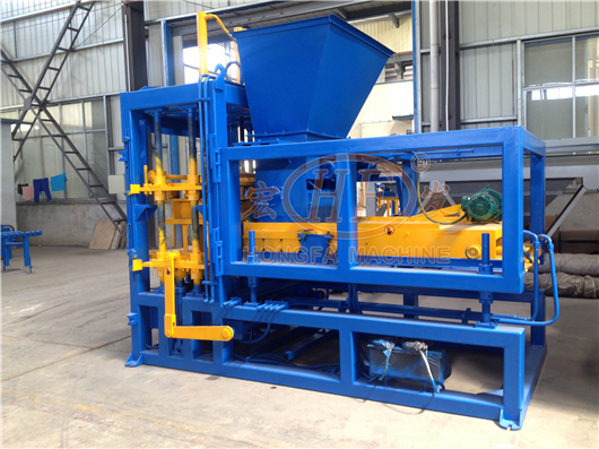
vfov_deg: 40.7
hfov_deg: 52.6
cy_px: 224
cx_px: 300
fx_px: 605
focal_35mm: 35
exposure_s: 1/20
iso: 64
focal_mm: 4.28
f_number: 2.4
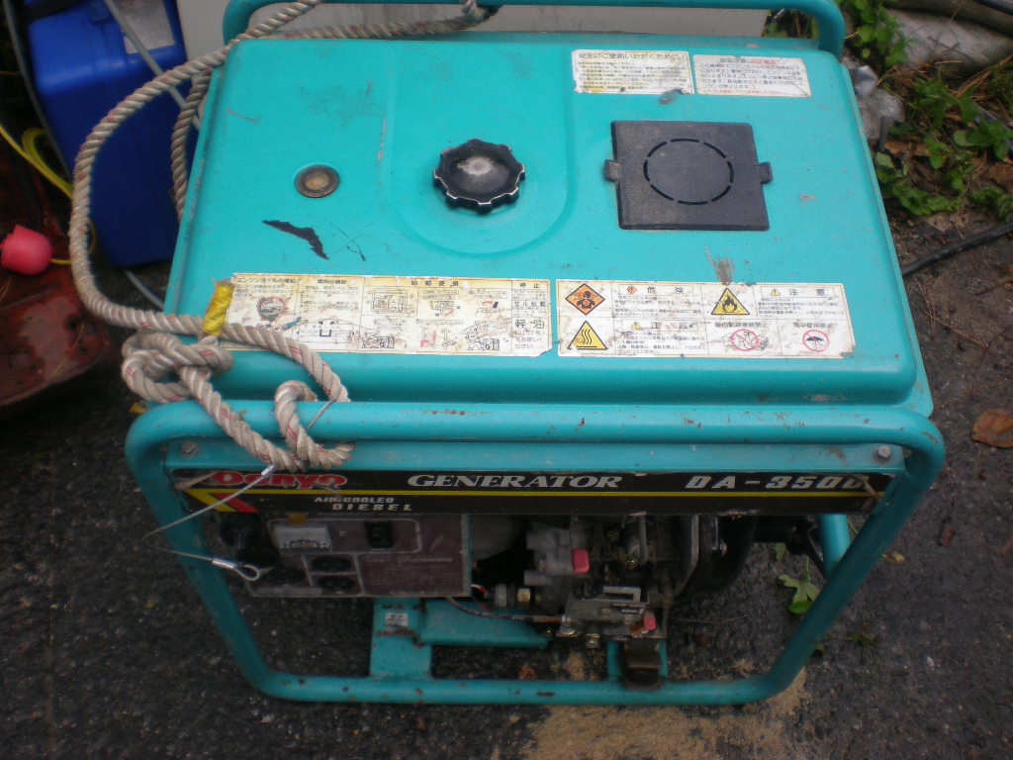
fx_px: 1112
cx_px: 506
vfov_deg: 37.7
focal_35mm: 38
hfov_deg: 49.0
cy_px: 380
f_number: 4.6
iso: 50
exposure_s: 1/176
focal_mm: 6.3
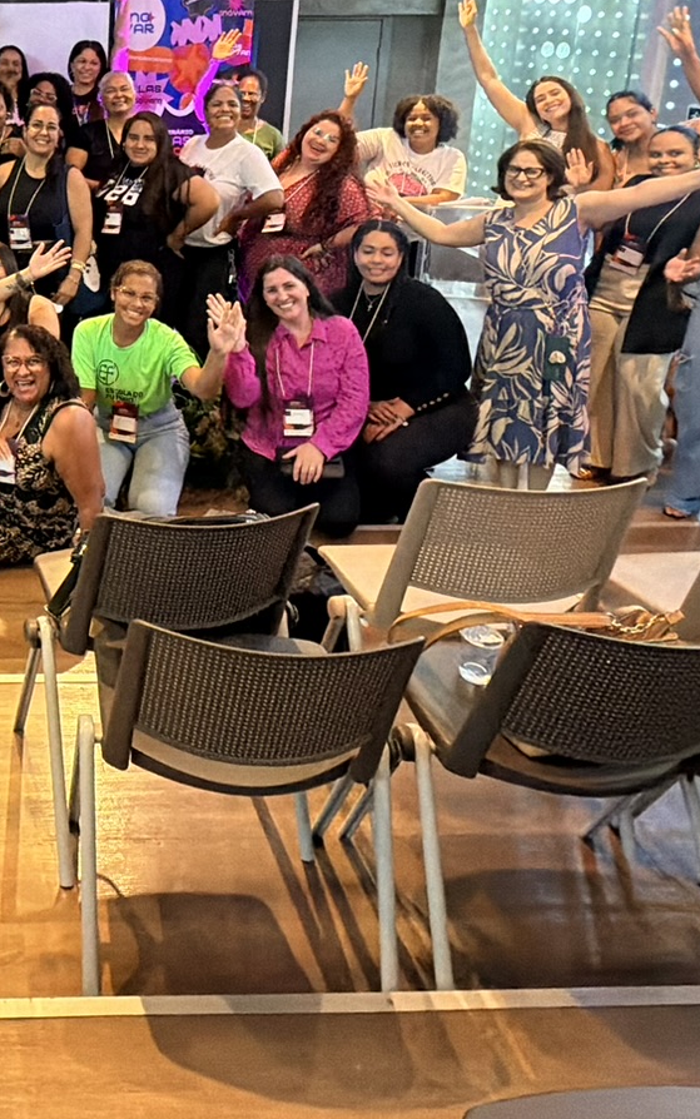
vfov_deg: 53.5
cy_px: 248
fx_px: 1037
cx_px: -50
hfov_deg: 33.1
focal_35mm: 34
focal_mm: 2.22
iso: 800
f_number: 2.2
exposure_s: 1/60
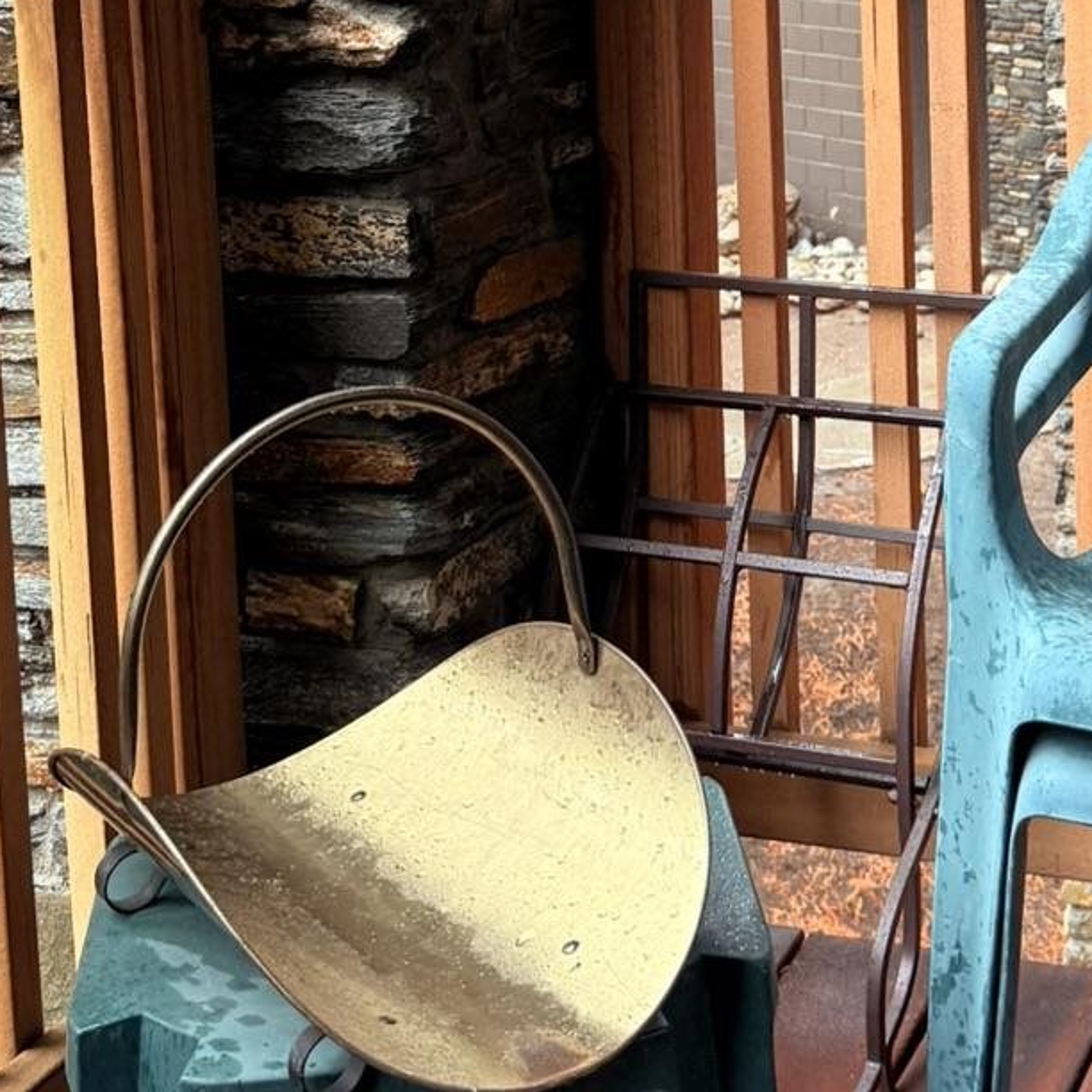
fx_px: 2534
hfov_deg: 24.2
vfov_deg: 23.0
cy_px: -77
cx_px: 762
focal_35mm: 71
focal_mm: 6.76
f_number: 1.78
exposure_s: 1/140
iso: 200
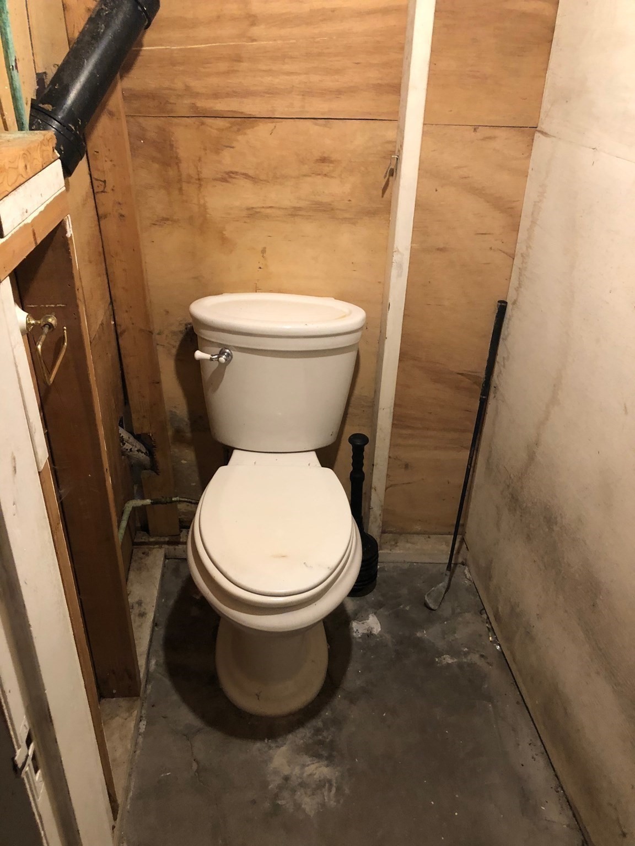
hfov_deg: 49.7
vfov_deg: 63.4
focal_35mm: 28
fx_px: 685
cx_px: 318
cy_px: 423
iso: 100
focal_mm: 3.99
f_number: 1.8
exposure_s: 1/13
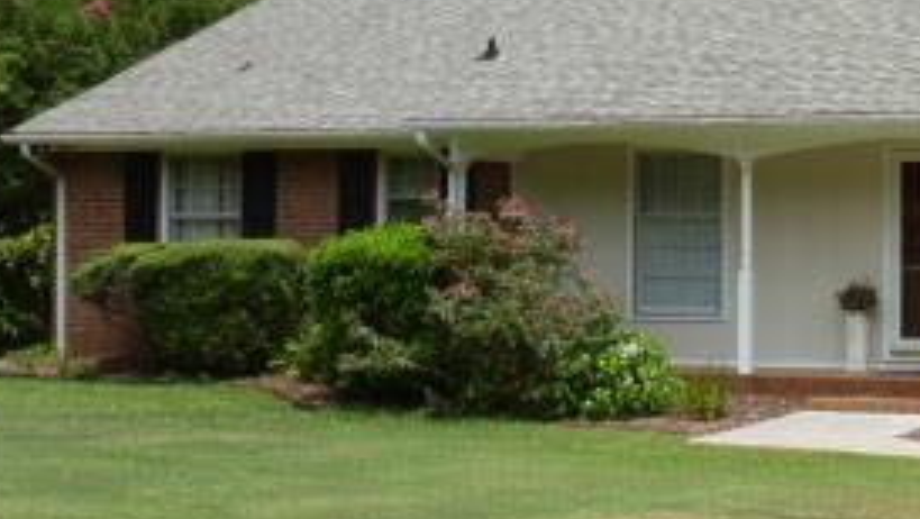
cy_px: 162
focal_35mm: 97
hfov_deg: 21.1
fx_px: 2368
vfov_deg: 12.5
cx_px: 974
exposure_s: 1/400
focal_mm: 6.8
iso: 100
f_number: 3.8
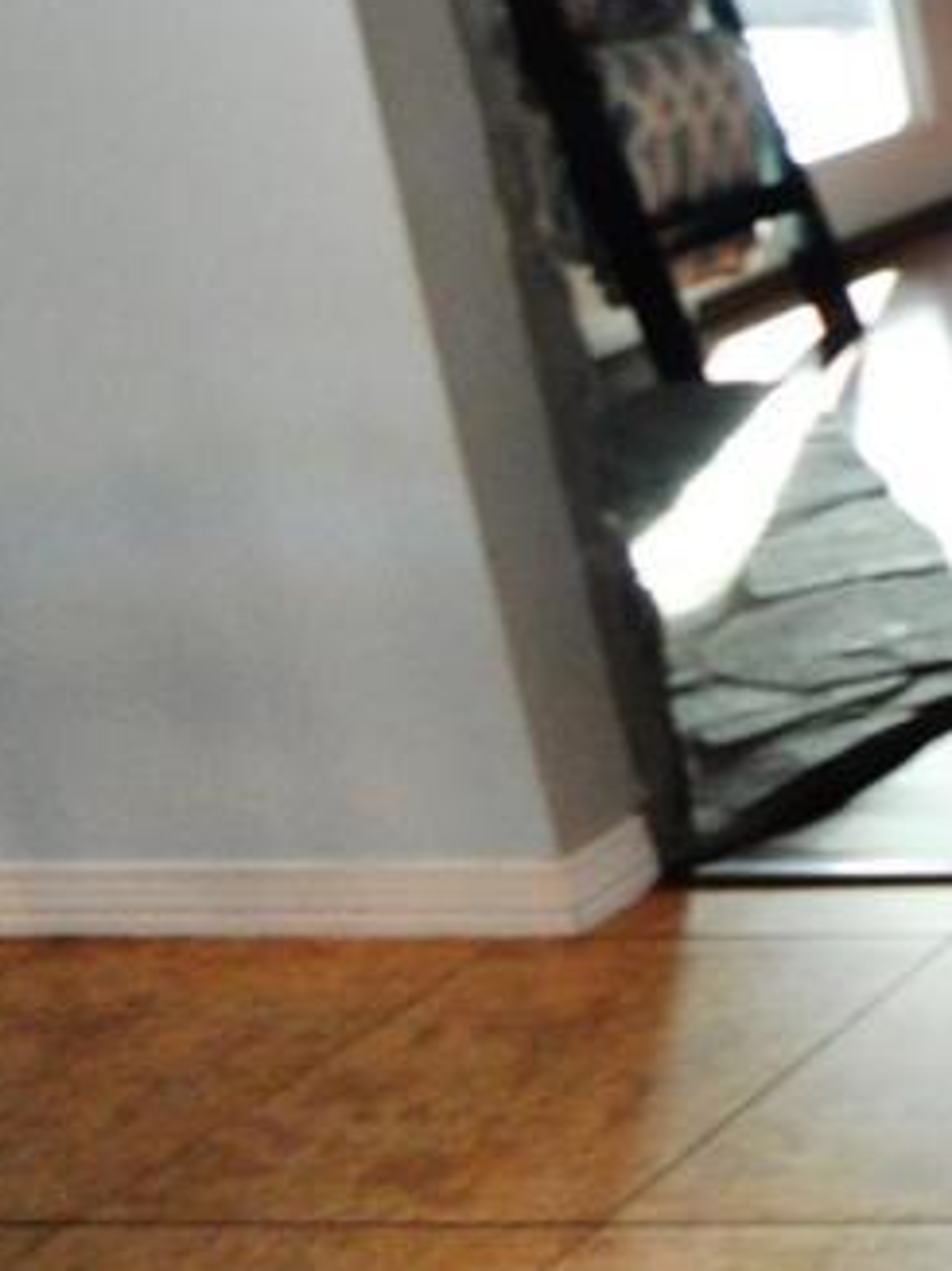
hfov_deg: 11.3
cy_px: 225
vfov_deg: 27.9
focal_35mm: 68
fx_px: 2495
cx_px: 2907
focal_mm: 10
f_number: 3.5
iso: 400
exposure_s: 1/180
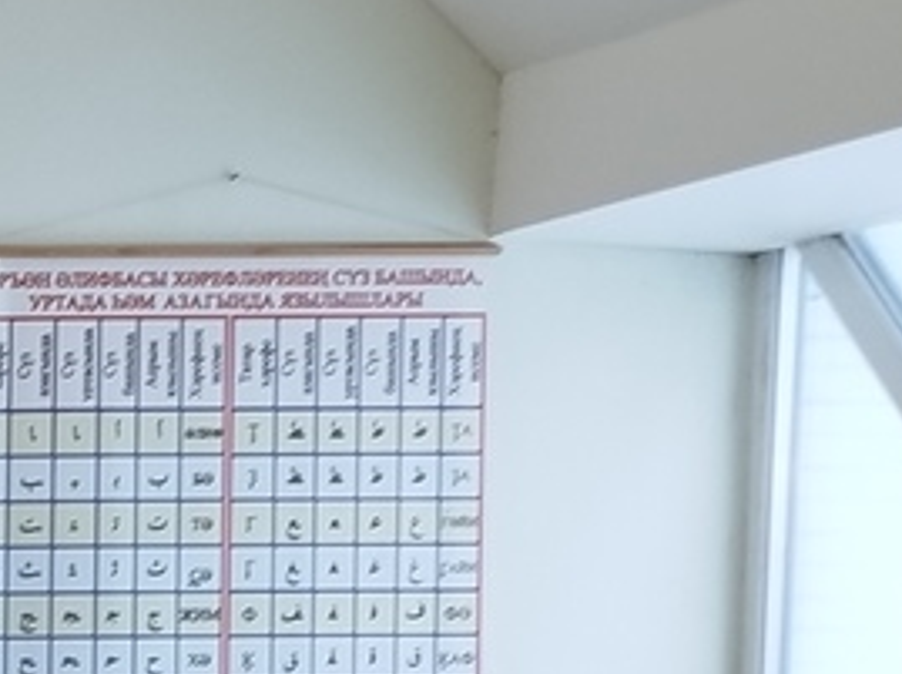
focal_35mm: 143
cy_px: 929
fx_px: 3721
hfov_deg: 10.9
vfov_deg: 10.1
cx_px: -1516
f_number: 1.7
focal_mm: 5.31
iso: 100
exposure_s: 1/50
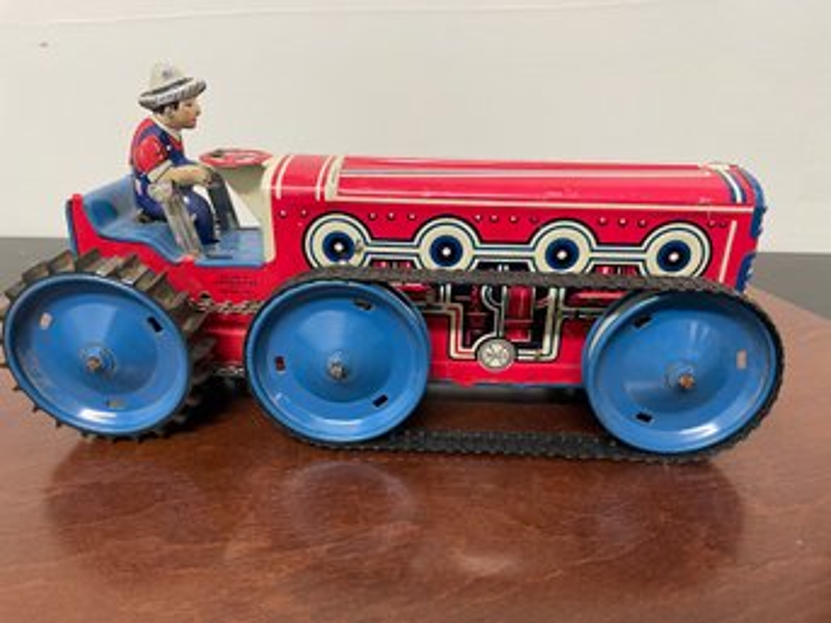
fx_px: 624
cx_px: 416
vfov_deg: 53.0
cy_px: 312
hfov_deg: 67.3
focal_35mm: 26
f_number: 1.6
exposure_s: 1/60
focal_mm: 4.2
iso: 125
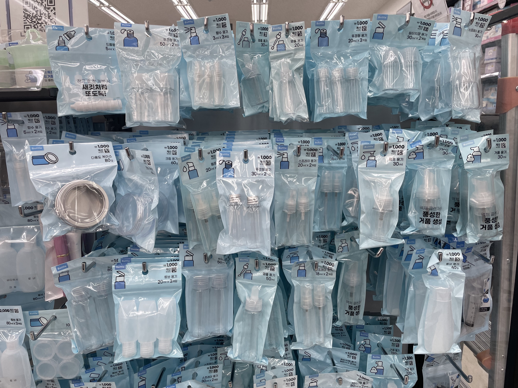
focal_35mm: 26
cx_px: 259
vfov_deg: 53.1
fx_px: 389
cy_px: 194
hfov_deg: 67.3
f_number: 1.6
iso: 32
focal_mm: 4.2
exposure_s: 1/225
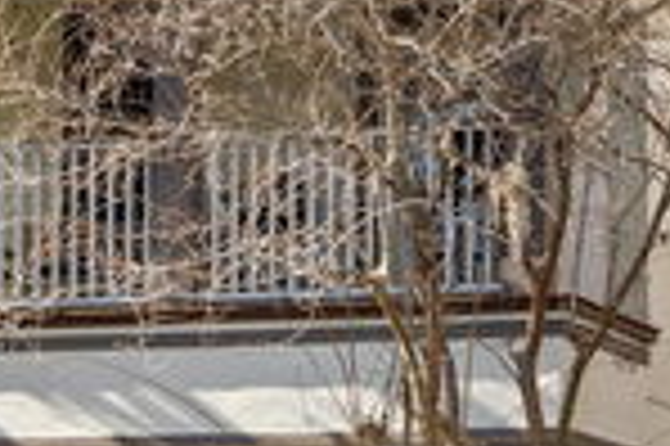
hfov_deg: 12.4
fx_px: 3067
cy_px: 412
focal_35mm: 165
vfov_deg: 8.3
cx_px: 112
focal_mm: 48
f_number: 8
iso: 80
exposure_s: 1/10
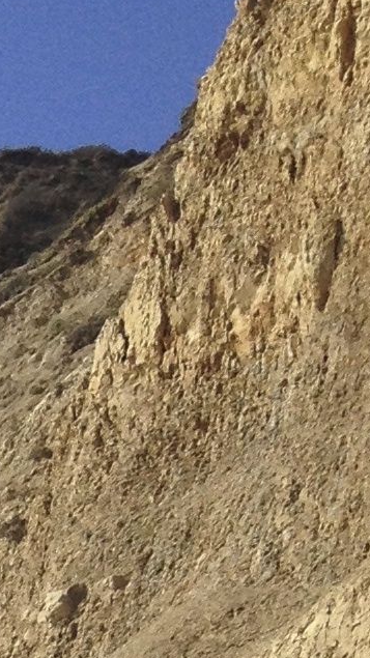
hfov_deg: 5.7
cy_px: 1350
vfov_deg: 10.1
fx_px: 3420
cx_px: -843
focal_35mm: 196
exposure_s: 1/2513
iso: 50
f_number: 2.4
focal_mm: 4.28
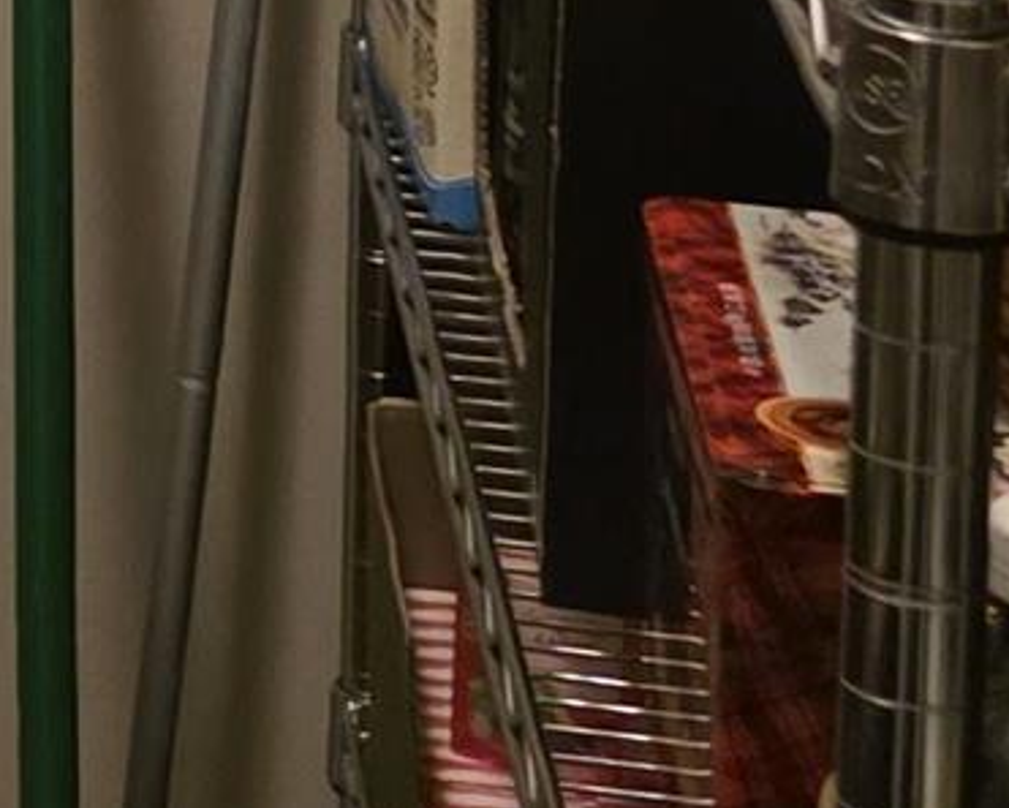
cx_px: -2641
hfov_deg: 7.9
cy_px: -1200
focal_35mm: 186
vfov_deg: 7.7
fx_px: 5556
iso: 1250
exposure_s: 1/120
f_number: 1.7
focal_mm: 6.3
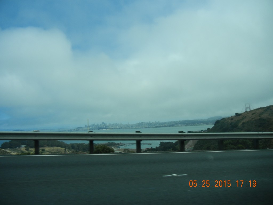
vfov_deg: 46.8
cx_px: 136
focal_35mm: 30
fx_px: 237
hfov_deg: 60.0
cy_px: 102
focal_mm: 5.4
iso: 160
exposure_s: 1/547
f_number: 7
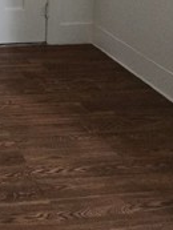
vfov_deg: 29.6
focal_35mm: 48
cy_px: -86
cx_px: -112
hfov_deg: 22.4
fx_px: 319
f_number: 2.2
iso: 500
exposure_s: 1/100
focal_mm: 2.2
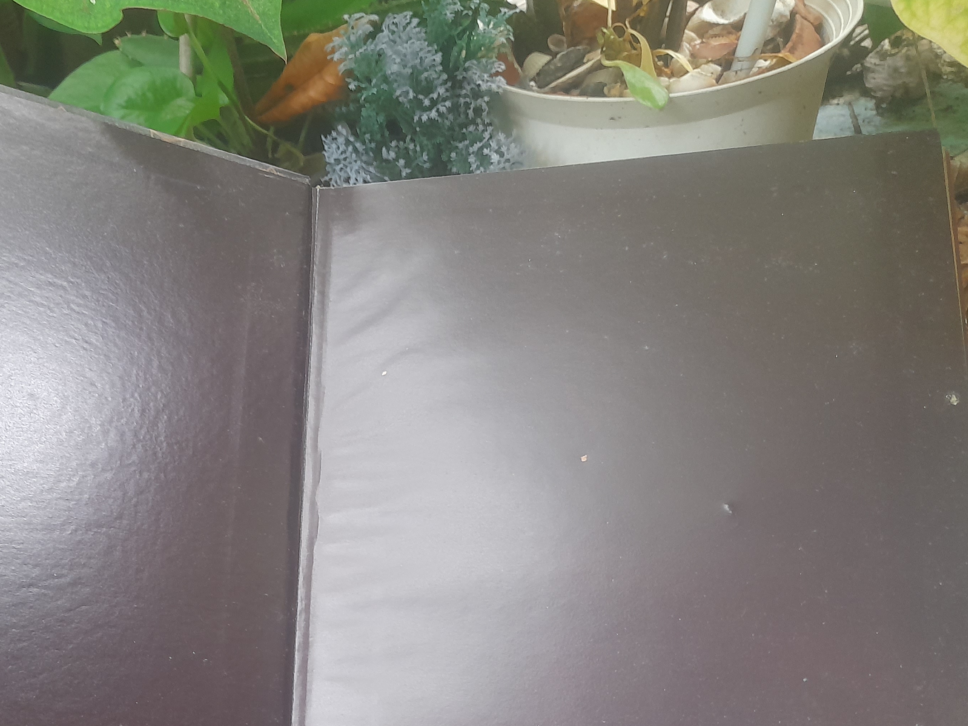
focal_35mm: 37
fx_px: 1035
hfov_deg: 48.9
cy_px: 528
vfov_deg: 37.9
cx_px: 291
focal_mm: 4.6
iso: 320
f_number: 2
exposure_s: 1/33
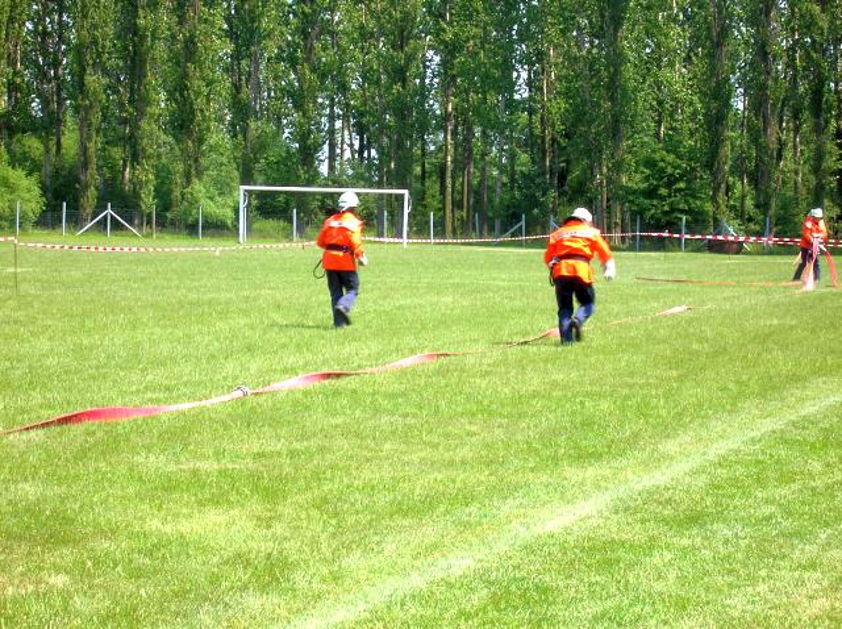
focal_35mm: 102
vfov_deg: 14.5
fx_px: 2477
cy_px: 314
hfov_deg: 19.3
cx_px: 421
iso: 50
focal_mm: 17.1
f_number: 8.2
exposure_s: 1/62.6
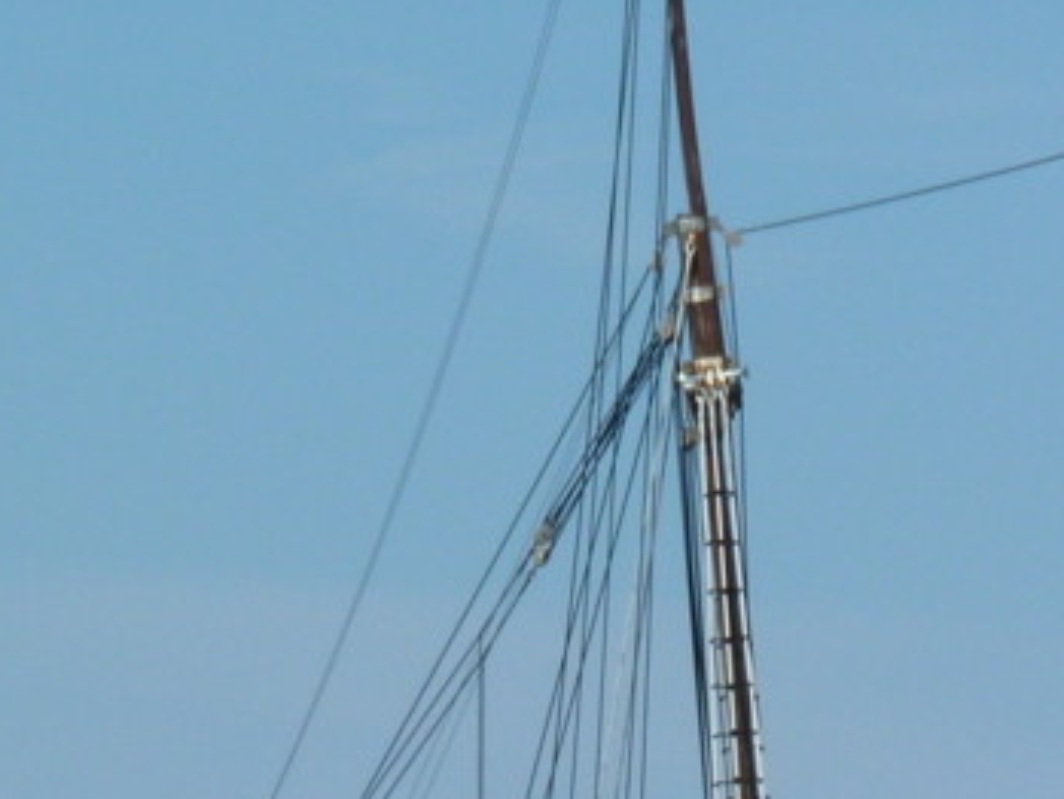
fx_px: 27027
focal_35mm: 879
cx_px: 1040
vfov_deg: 1.7
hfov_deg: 2.3
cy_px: 897
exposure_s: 1/500
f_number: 6.3
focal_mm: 42.6
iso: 80
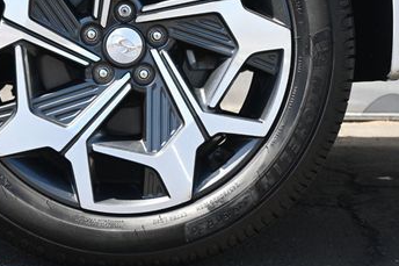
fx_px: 897
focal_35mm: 81
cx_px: 113
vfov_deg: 16.7
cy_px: 38
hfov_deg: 24.9
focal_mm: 29
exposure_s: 1/250
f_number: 4.8
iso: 200
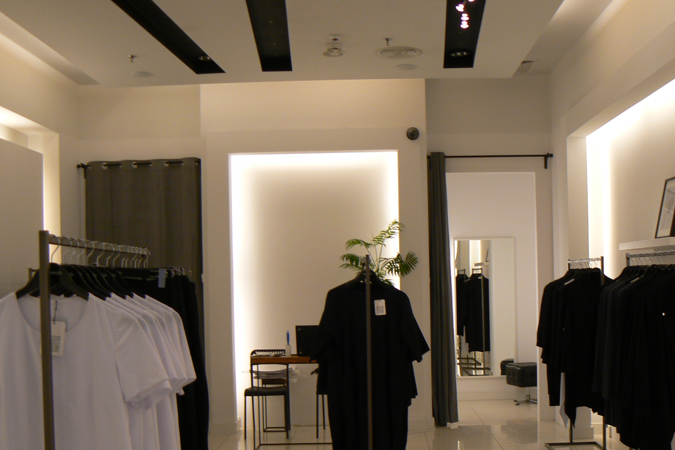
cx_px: 381
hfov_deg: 42.7
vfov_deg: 29.1
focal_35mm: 46
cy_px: 294
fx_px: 862
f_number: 2.8
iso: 80
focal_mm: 6
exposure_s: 1/40
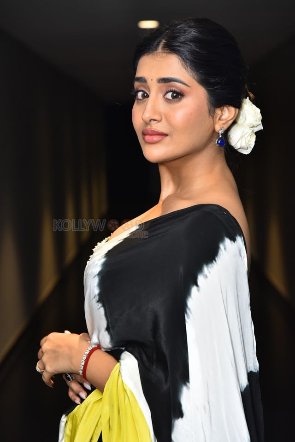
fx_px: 1291
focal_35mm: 105
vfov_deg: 19.5
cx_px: 148
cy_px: 221
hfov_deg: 13.0
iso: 1600
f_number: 5
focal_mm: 105
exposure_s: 1/125
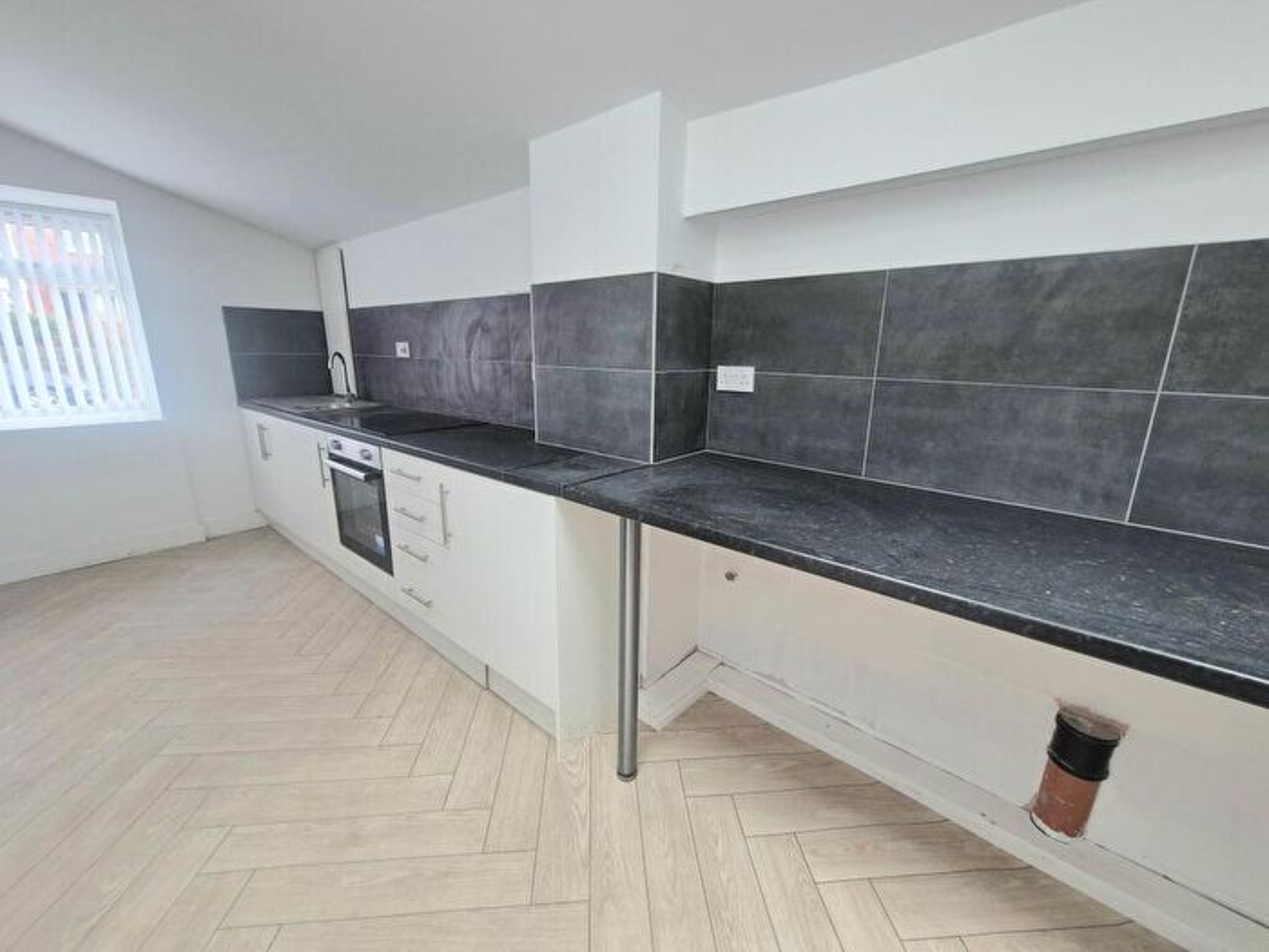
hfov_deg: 106.2
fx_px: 477
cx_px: 634
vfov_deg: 89.9
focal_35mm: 13
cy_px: 476
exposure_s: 1/50
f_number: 2.2
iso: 125
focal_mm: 2.2
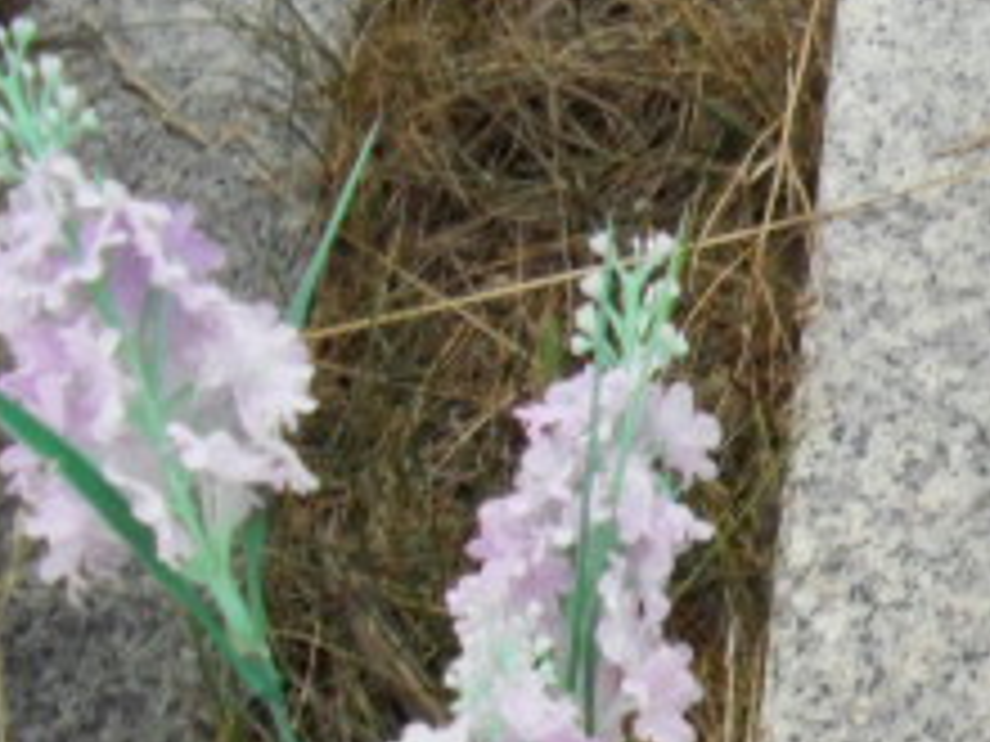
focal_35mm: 163
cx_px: 2002
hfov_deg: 11.0
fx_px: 4662
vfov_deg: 9.0
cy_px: 868
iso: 100
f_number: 3.2
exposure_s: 1/350
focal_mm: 6.3
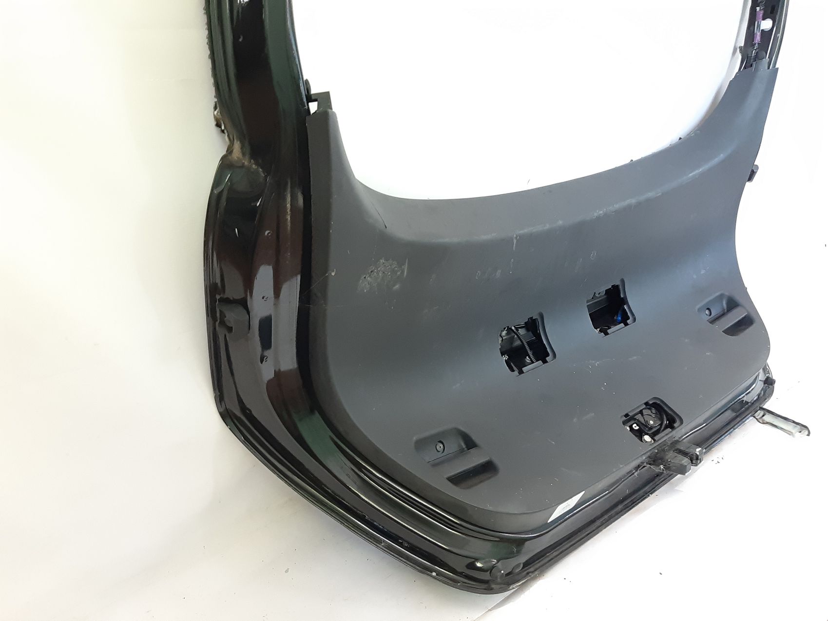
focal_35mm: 27
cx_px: 414
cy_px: 310
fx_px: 646
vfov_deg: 51.3
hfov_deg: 65.3
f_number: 1.7
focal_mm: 3.93
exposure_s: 1/25
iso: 200
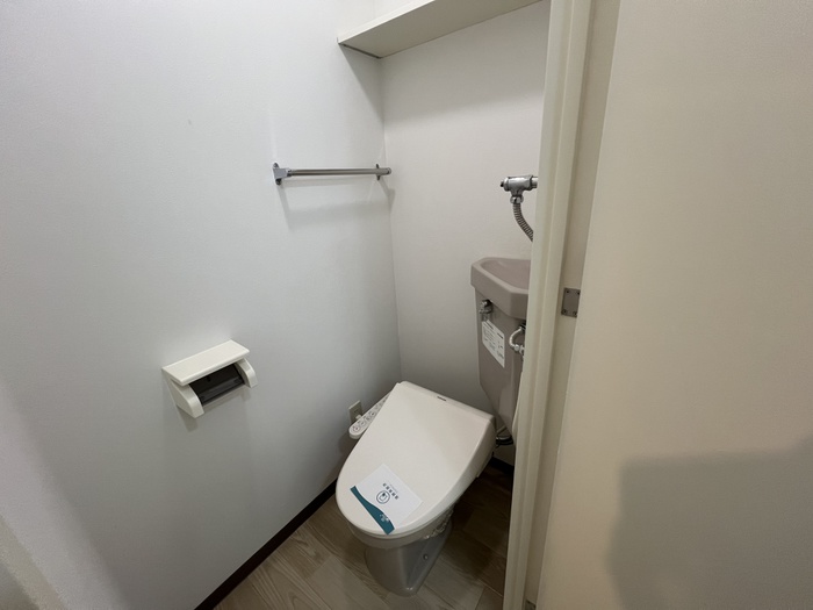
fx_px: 305
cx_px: 406
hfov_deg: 106.2
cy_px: 305
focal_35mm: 13
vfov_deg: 89.9
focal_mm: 1.57
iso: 200
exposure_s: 1/100
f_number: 1.8
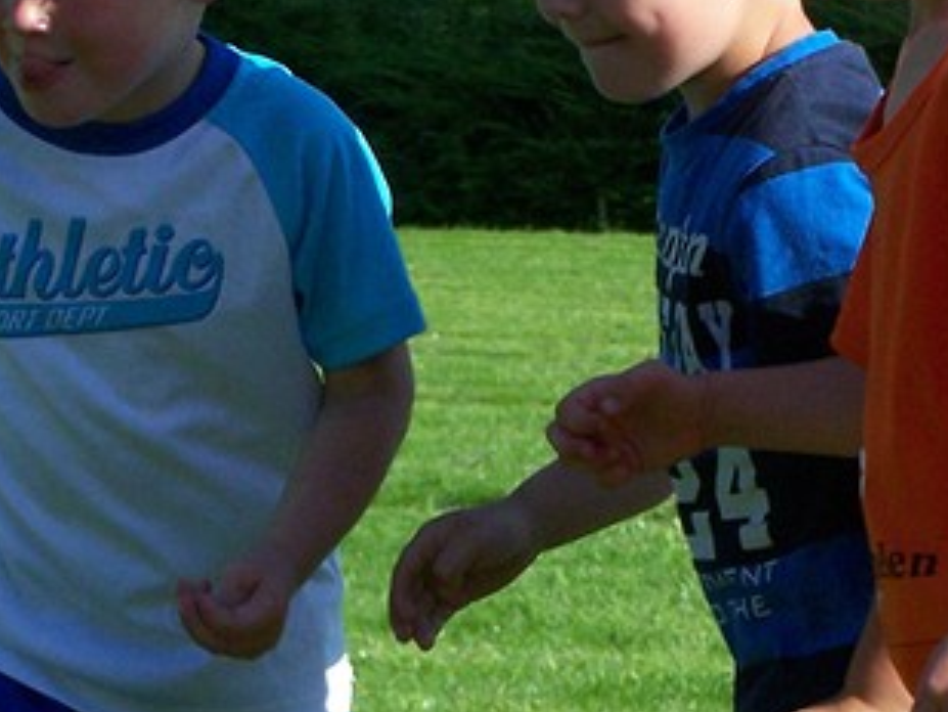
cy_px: 668
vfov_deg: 4.9
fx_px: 8274
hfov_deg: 6.6
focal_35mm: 302
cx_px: 463
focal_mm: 17.5
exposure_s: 1/800
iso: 160
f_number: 4.5
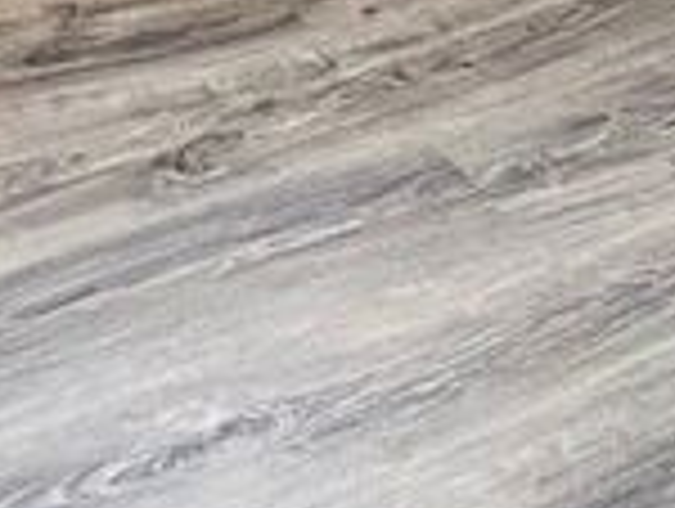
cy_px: -566
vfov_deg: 11.7
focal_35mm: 112
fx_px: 2187
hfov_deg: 17.5
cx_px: 454
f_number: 2.2
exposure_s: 1/99
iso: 125
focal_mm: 2.22
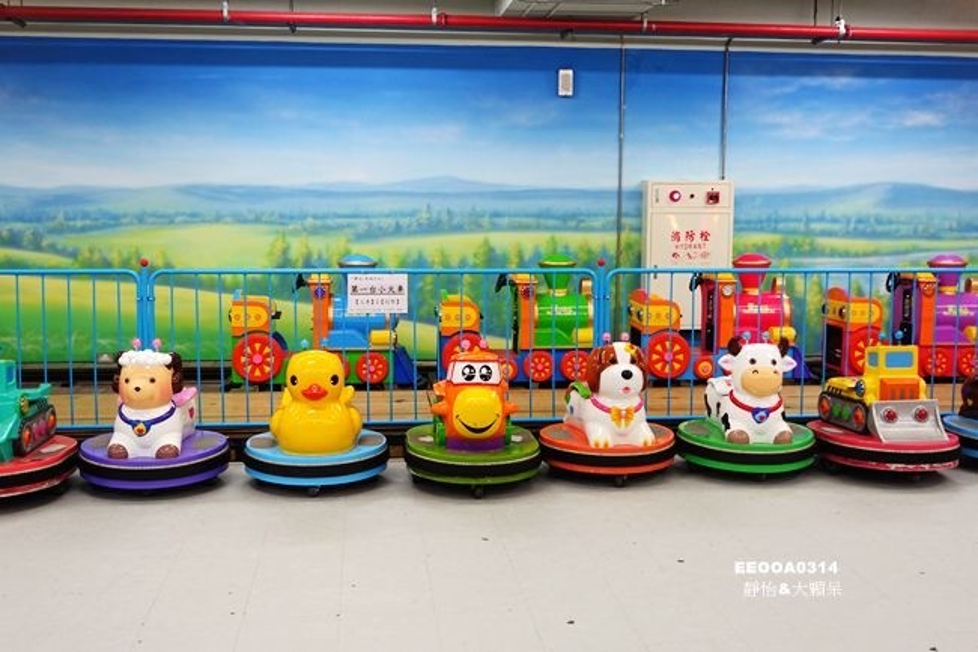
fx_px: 1141
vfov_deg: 31.9
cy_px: 326
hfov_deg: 46.4
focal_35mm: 42
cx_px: 489
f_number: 2.8
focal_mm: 15.31
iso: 200
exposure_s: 1/50
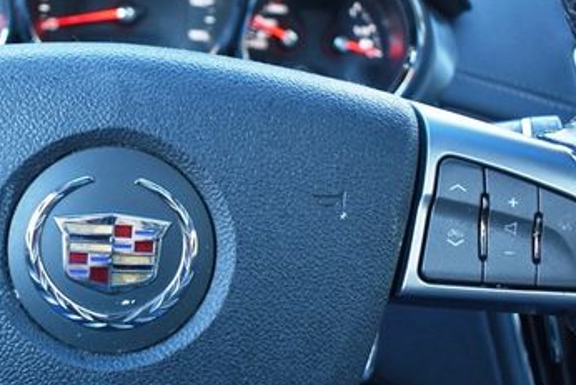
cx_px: 123
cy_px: 202
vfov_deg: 27.0
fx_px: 800
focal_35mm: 50
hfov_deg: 38.3
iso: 800
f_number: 3.5
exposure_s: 1/125
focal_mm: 18
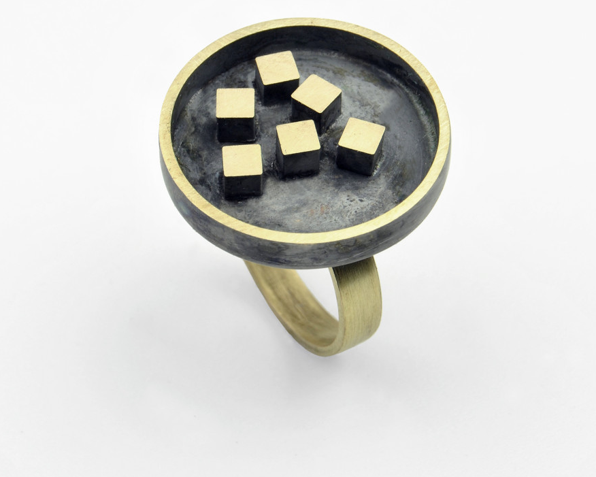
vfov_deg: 11.6
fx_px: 2343
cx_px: 301
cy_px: 158
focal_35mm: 133
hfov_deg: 14.5
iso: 140
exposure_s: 1/30
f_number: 14
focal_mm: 55
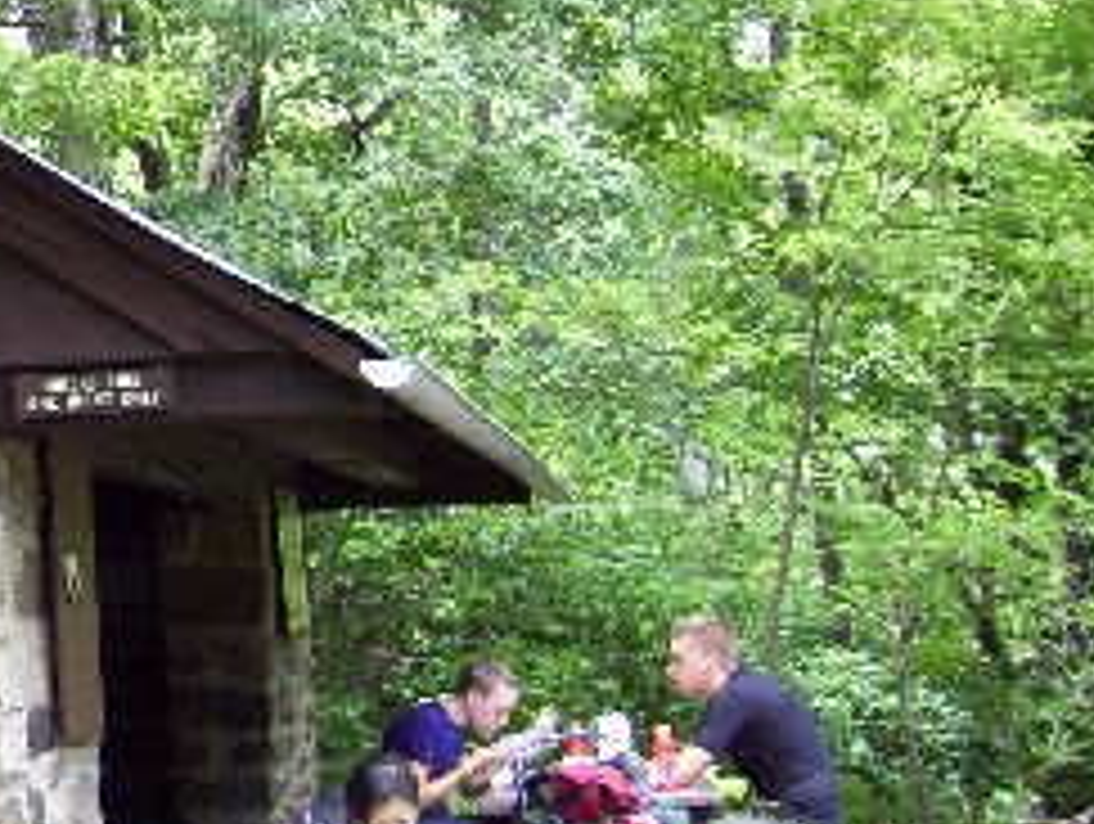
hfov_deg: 19.2
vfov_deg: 15.6
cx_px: -302
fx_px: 3007
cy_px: 356
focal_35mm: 95
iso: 80
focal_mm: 6
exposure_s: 1/60
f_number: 2.7
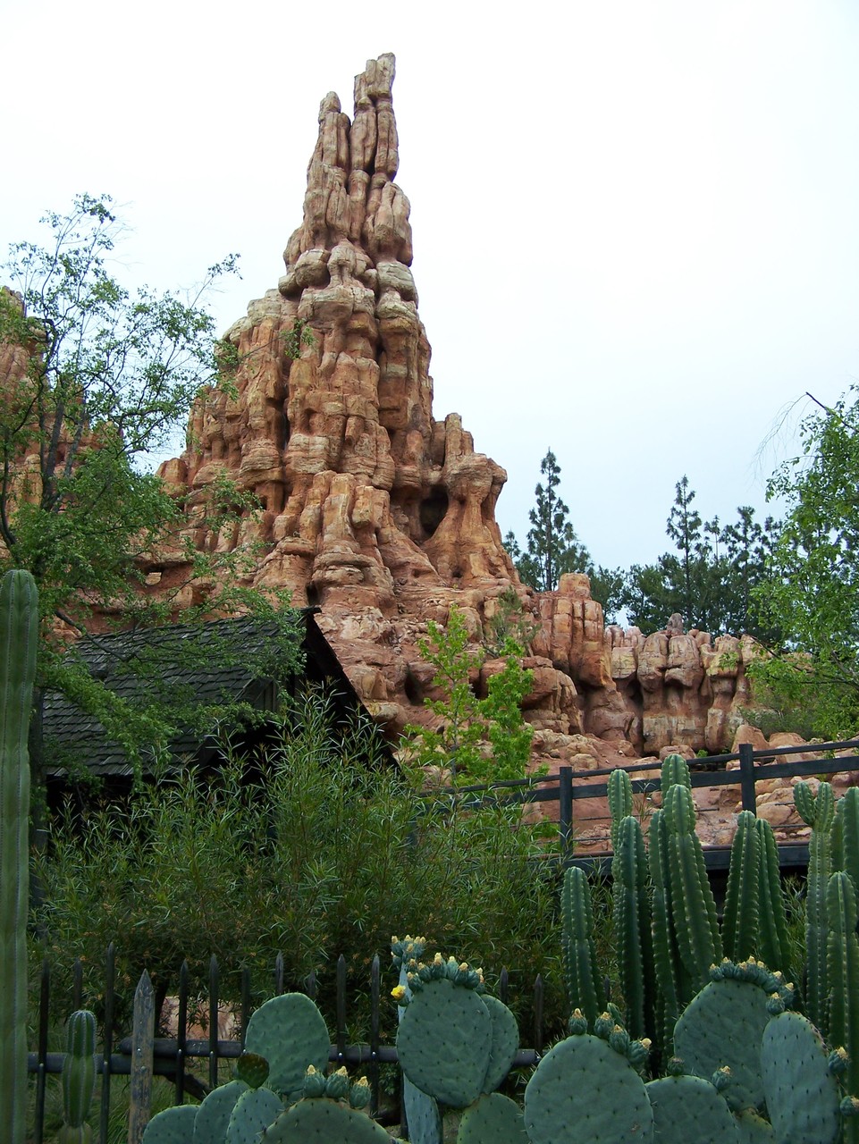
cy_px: 572
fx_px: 1256
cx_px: 430
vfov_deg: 49.0
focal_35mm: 38
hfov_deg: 37.7
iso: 80
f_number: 2.8
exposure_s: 1/500
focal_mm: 6.3
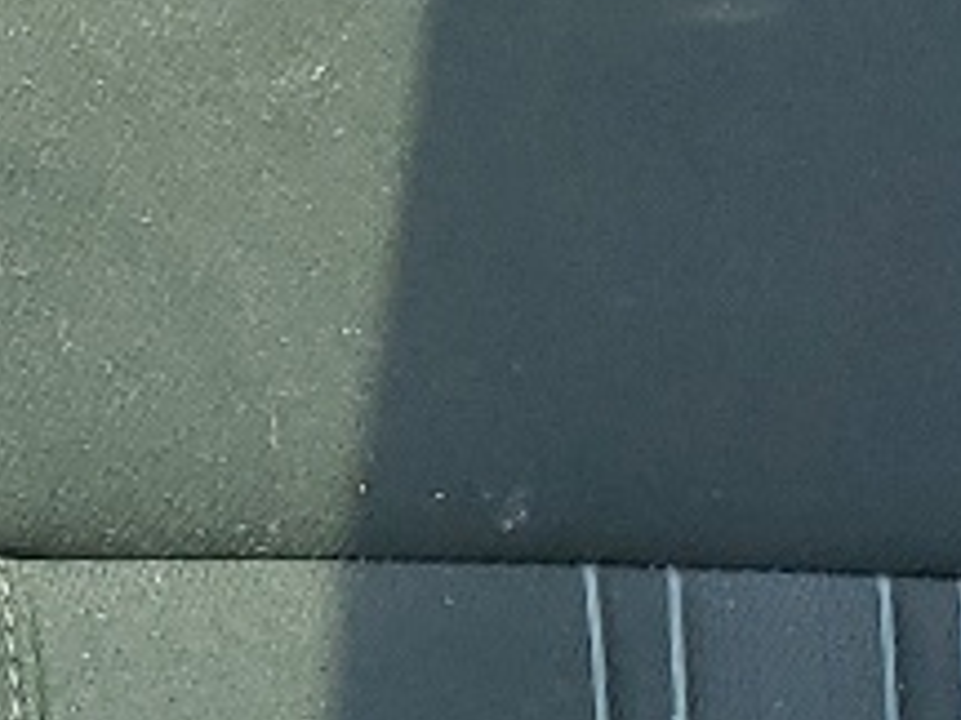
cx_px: -1255
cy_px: -347
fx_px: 5358
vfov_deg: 7.6
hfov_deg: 9.3
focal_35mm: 193
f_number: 1.5
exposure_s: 1/120
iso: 55
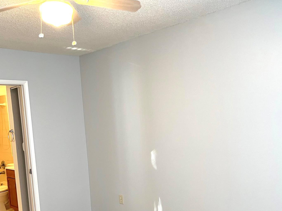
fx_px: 318
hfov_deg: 47.8
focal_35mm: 39
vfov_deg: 36.2
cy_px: 151
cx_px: 135
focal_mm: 5.1
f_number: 1.6
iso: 100
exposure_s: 1/60
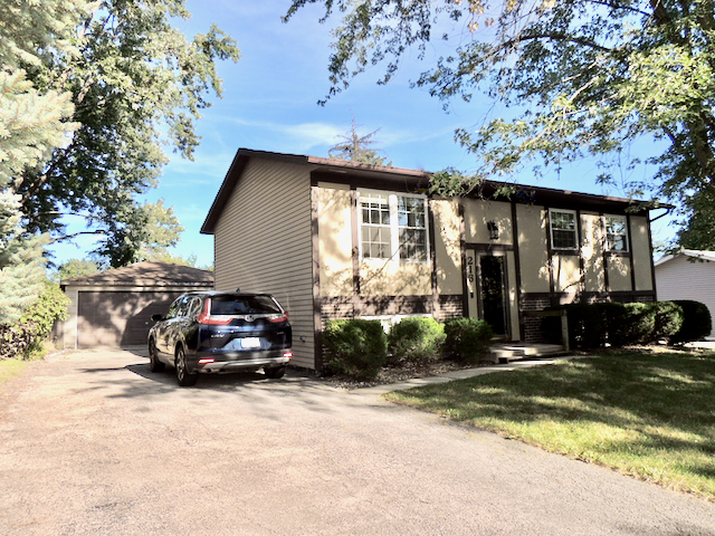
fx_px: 496
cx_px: 358
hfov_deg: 71.6
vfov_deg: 56.8
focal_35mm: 24
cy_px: 268
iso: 100
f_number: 3
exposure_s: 1/640
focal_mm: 4.3
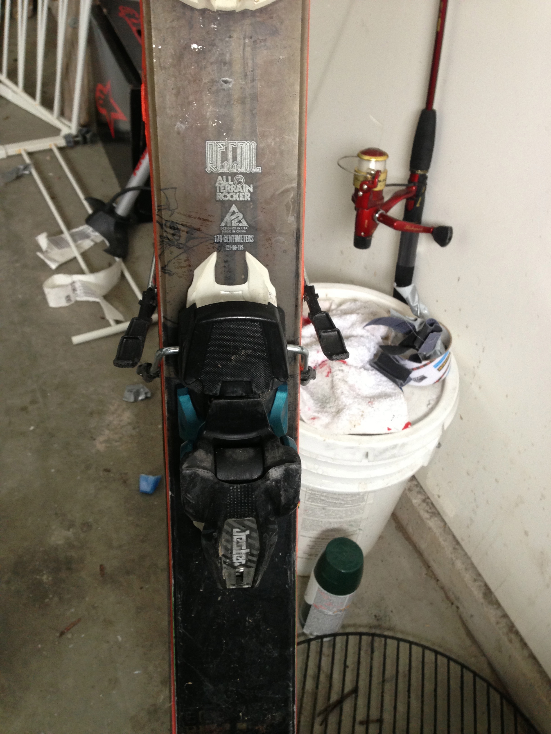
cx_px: 276
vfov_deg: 55.4
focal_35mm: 33
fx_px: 700
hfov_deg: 42.9
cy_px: 367
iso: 125
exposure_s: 1/20
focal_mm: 4.13
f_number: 2.4
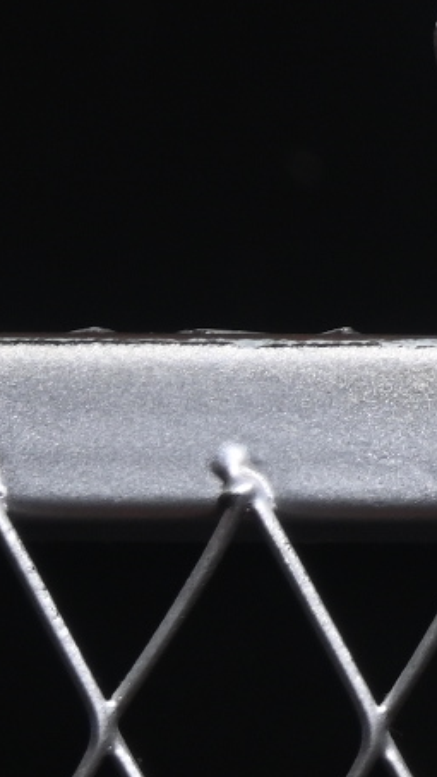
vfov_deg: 4.4
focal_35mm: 482
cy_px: -640
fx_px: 9940
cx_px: 1911
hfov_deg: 2.4
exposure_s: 1/60
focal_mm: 50
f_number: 6.3
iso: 160
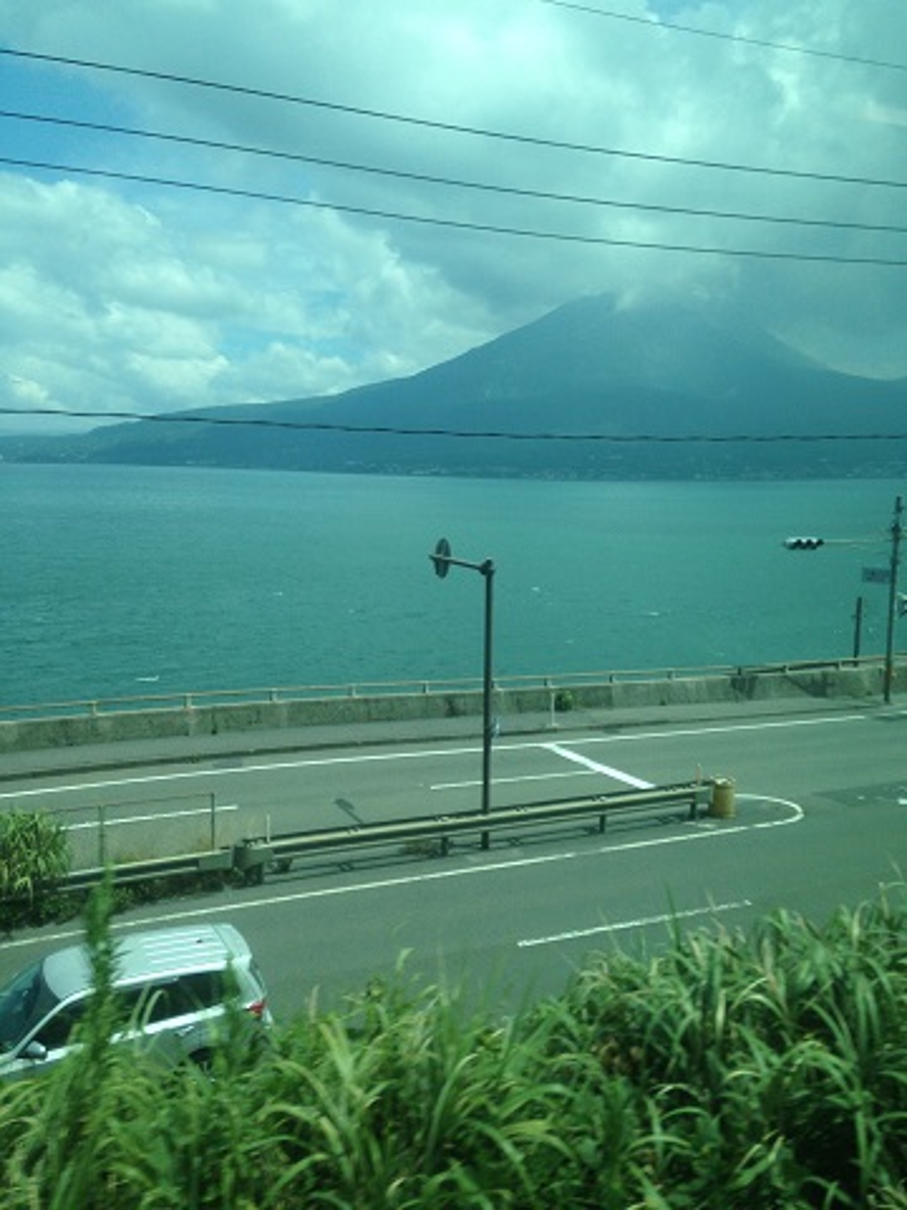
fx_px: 1153
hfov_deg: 42.9
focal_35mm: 33
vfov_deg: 55.4
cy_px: 605
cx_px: 454
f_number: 2.4
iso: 50
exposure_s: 1/695
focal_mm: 4.12
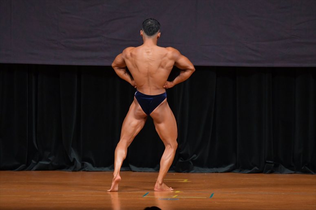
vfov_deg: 4.8
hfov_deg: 7.2
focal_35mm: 285
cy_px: 105
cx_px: 158
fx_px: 2500
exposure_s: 1/400
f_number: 5.6
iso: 4000
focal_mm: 190
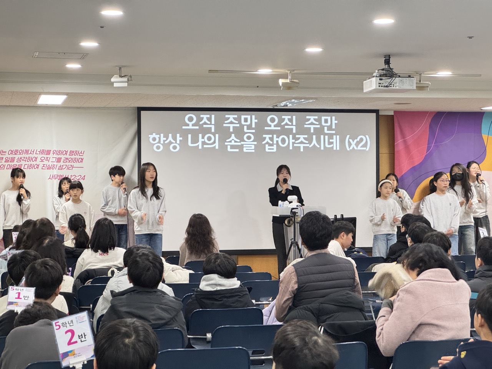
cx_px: 246
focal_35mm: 77
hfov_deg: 25.3
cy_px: 184
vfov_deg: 19.1
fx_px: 1094
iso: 500
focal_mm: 9
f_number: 2.8
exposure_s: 1/60
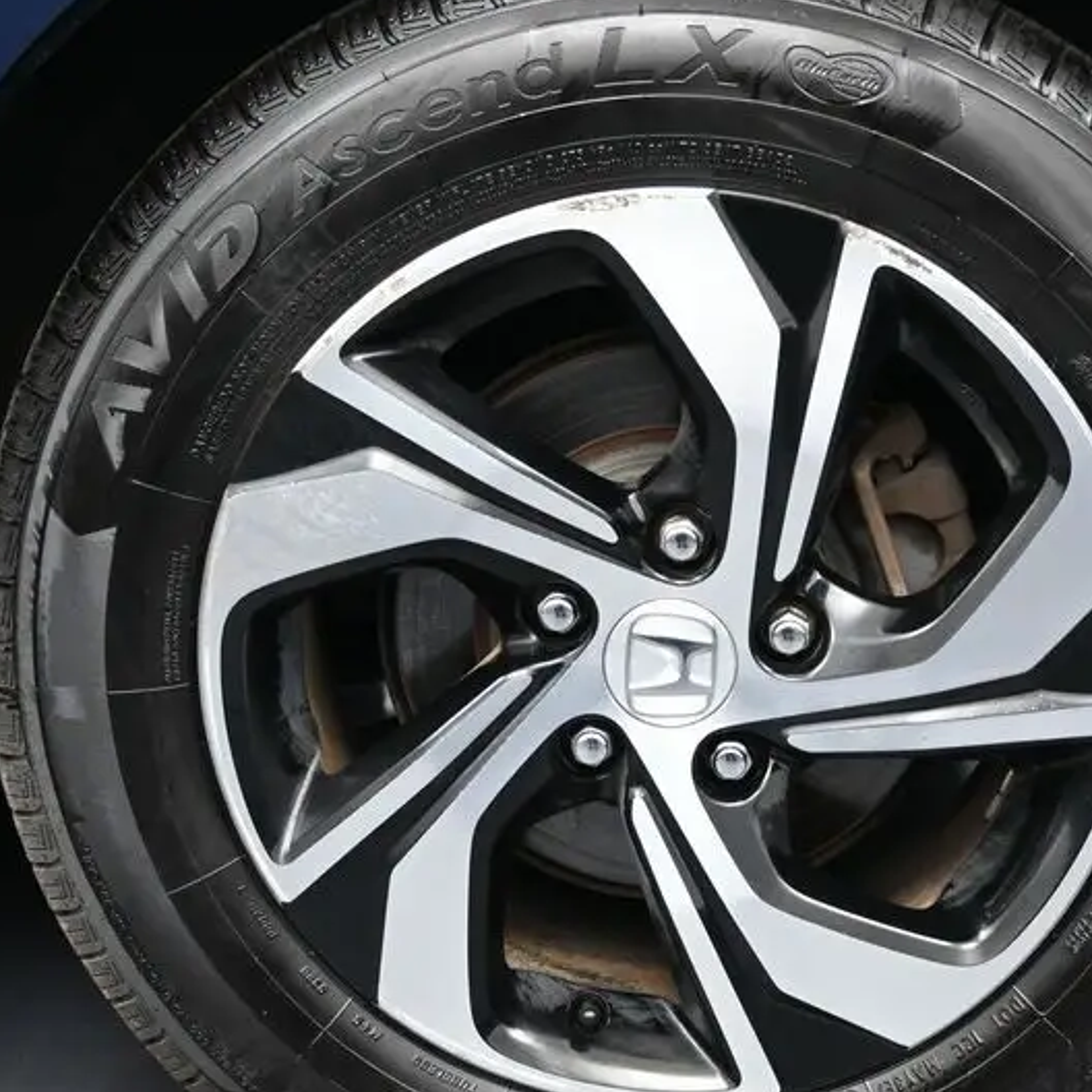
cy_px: 593
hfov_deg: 27.8
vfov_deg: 27.8
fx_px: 2207
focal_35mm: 62
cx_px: 629
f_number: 4.2
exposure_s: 1/125
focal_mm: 25
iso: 1100
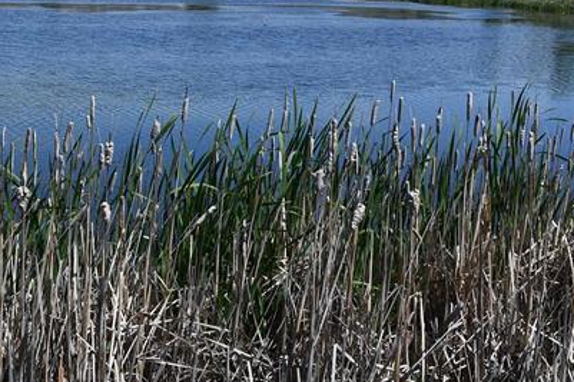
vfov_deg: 19.0
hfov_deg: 29.2
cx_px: 250
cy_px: -24
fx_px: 1100
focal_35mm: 69
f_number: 10
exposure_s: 1/400
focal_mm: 18
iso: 100
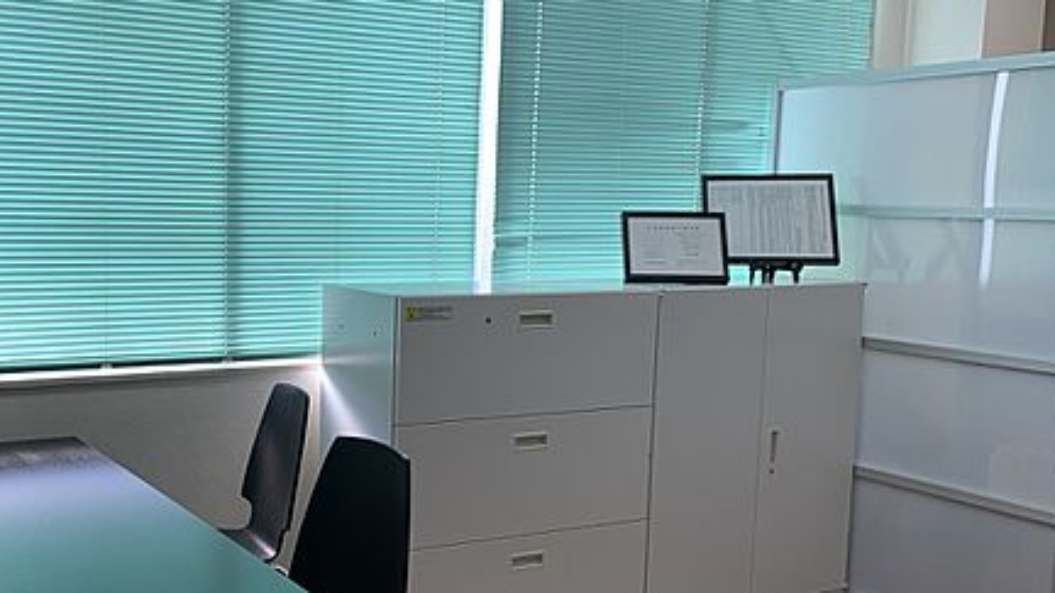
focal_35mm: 42
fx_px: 1175
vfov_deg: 28.3
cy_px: 337
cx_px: 327
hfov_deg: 47.3
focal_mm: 4.25
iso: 25
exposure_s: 1/154
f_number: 1.8
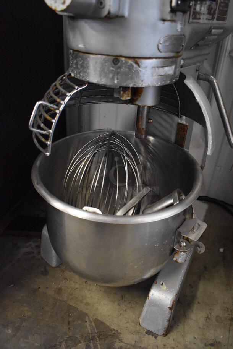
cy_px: 174
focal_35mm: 27
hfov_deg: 48.0
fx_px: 262
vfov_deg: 67.3
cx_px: 116
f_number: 3.5
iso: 5600
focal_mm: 18
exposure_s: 1/125
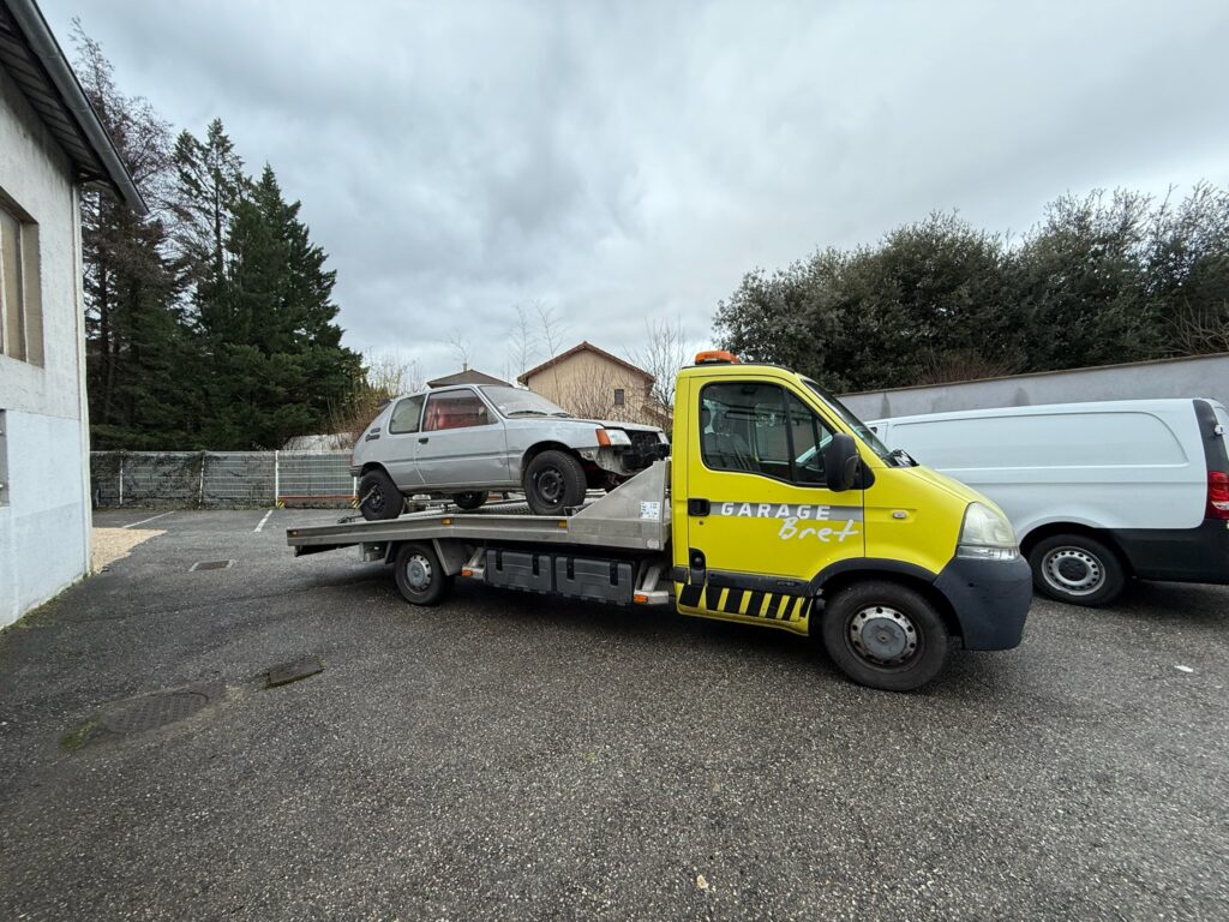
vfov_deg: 85.7
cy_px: 461
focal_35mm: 14
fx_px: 497
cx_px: 614
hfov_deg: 102.1
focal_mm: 2.22
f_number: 2.2
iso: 100
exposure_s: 1/99
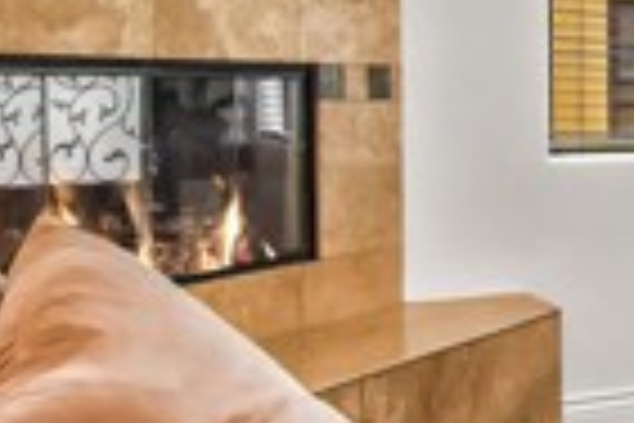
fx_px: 1197
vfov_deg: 20.0
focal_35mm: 68
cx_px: 1003
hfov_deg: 22.8
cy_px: 144
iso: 800
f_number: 8
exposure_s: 1/25
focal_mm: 10
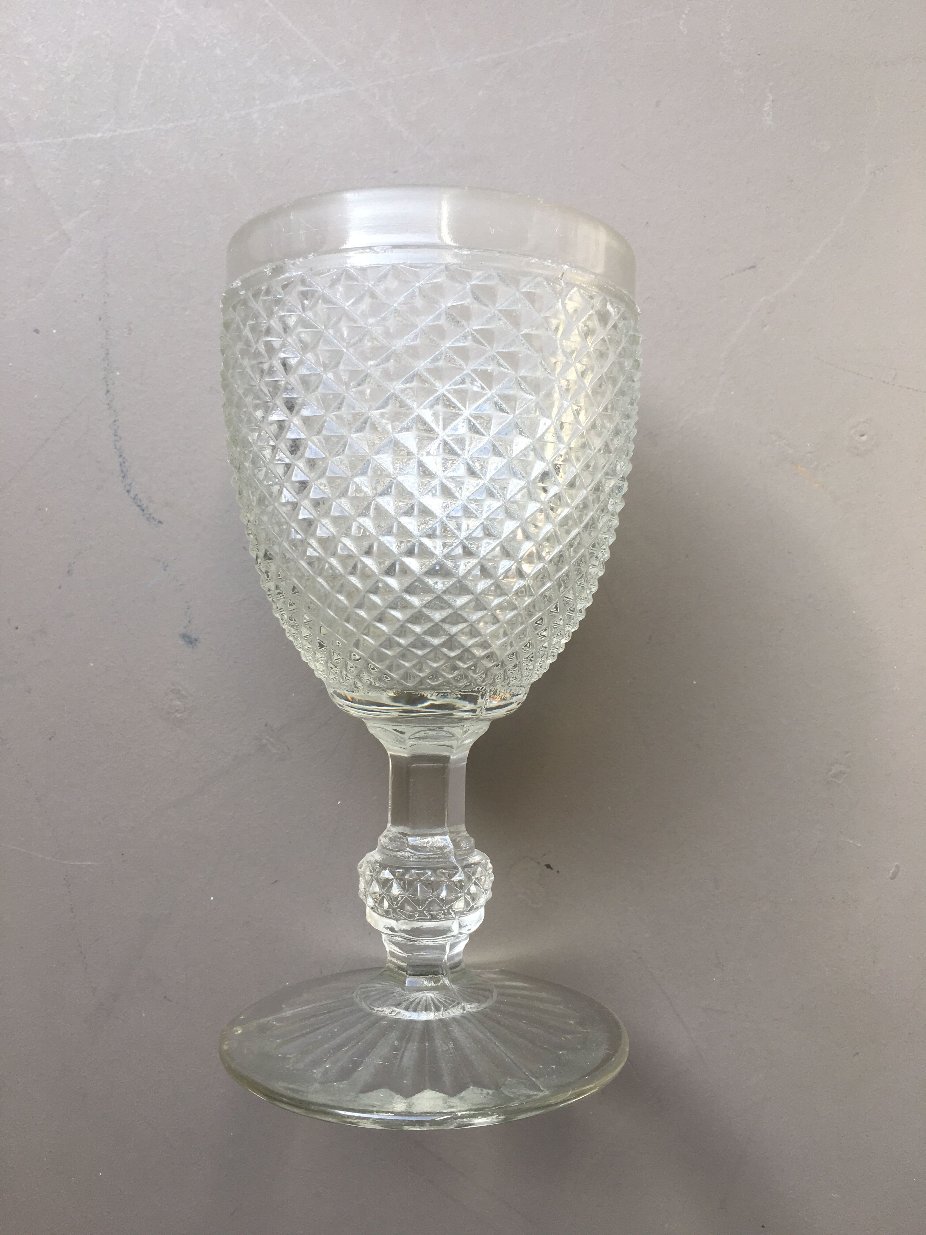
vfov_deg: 61.7
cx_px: 463
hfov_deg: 48.2
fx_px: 1034
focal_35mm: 29
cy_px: 618
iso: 32
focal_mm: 4.15
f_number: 2.2
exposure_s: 1/100
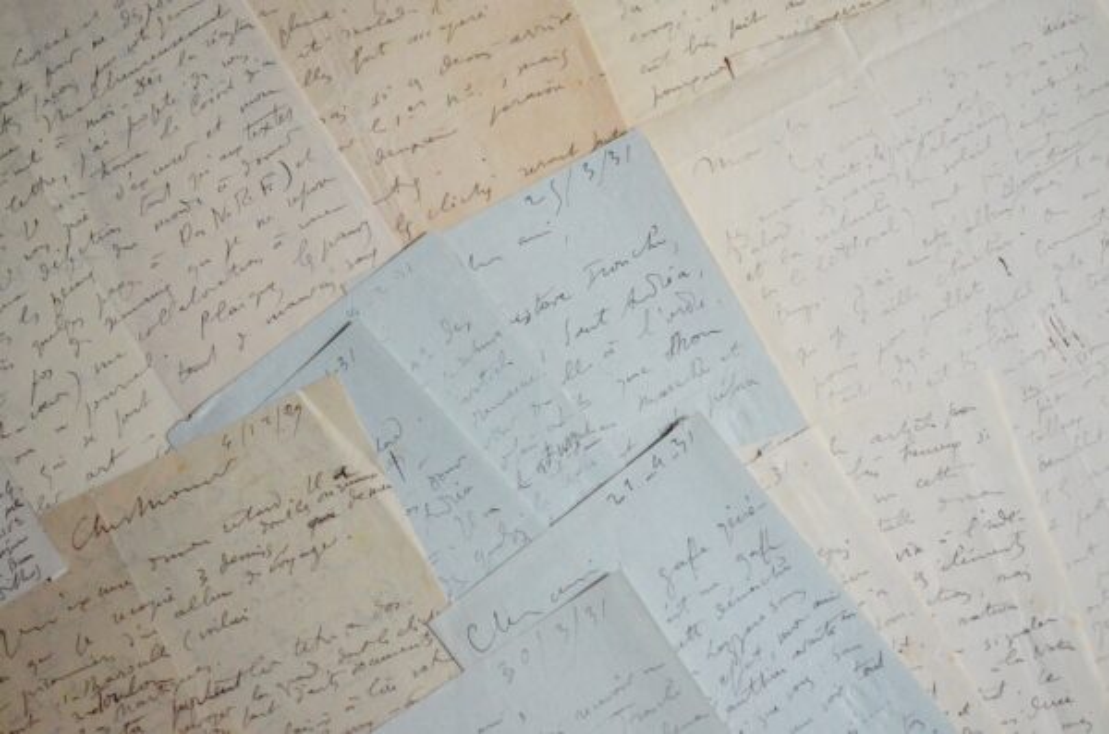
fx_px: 2766
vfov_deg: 15.1
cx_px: 554
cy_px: 367
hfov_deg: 22.7
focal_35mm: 90
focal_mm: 60
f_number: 3.2
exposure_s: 1/320
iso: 4000
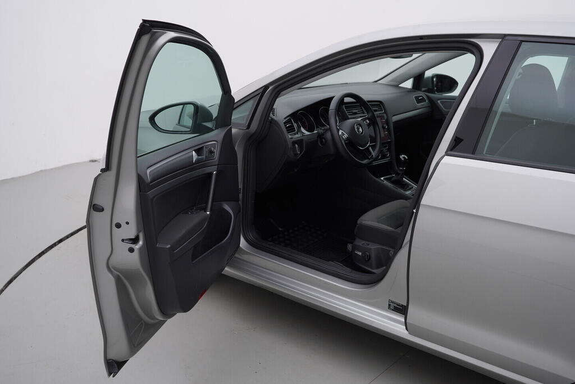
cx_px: 288
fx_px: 575
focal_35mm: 36
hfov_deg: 53.1
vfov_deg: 36.9
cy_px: 192
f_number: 4
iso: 125
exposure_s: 1/80
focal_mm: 24
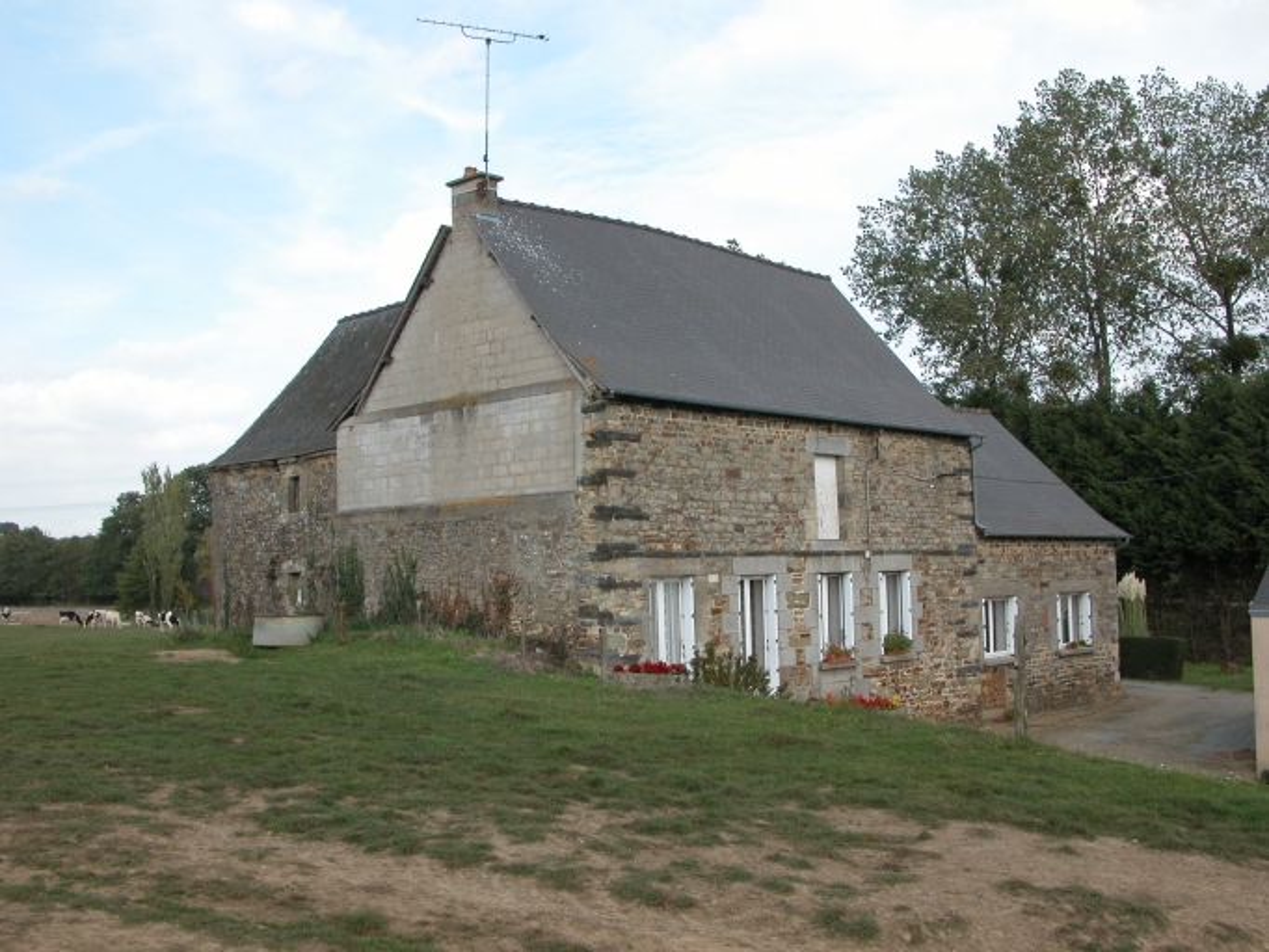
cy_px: 476
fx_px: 1357
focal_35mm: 37
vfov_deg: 38.7
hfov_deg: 50.1
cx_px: 634
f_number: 5.7
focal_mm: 9.5
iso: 100
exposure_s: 1/219
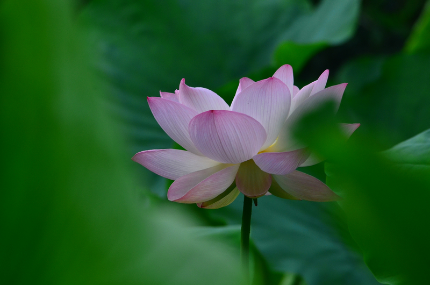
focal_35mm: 750
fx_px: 8940
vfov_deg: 1.8
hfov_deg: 2.8
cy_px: 142
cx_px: 215
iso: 400
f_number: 11
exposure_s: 1/640
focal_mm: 500
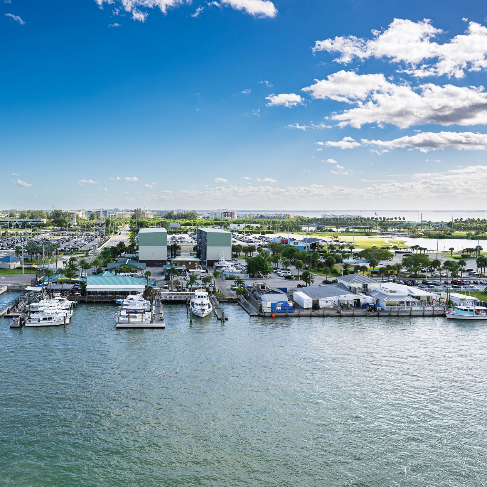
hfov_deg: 51.4
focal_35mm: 31
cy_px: 245
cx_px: 157
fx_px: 493
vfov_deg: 52.5
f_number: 11
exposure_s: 1/320
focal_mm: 24
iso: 64
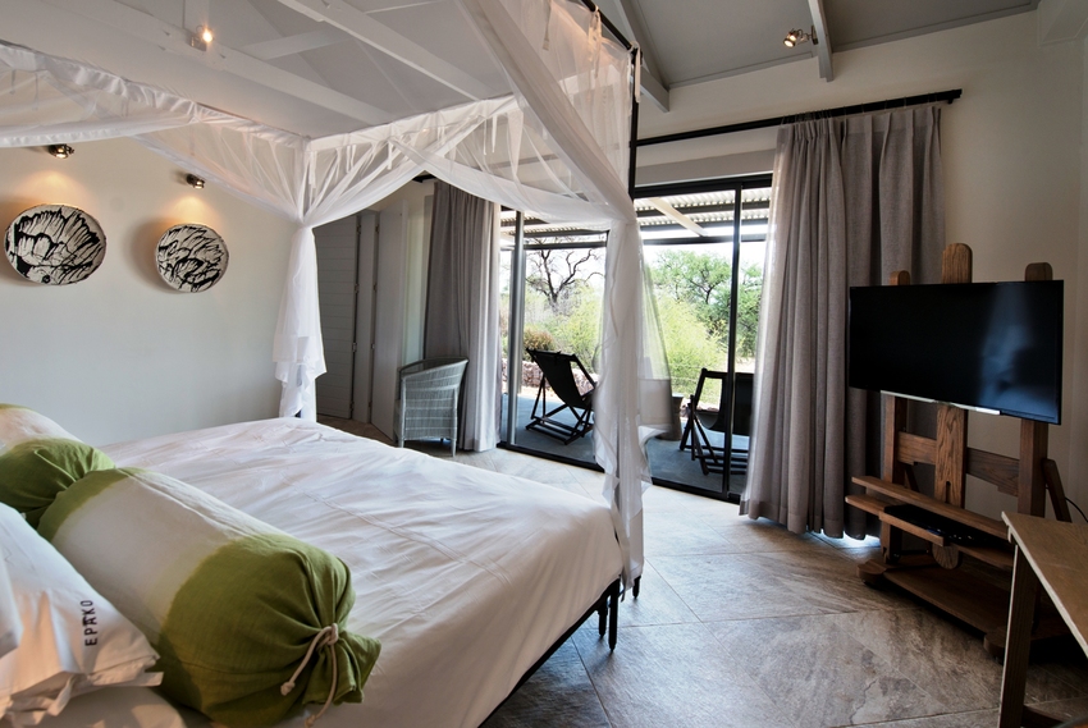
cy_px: 364
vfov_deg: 81.4
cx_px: 544
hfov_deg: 104.2
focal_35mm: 14
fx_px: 424
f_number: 7.1
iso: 200
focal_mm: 14
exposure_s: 1/60
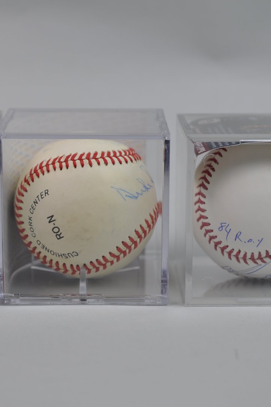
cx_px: 89
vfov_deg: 21.5
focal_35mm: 95
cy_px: 214
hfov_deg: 14.4
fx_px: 1072
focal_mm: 40
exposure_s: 1/60
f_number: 4
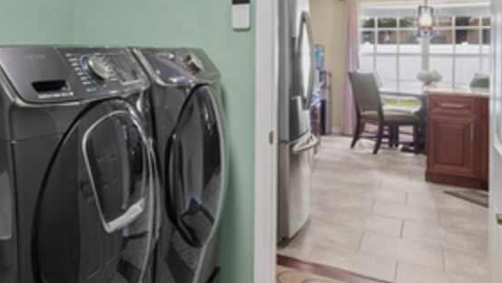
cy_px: 50
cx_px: 60
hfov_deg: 49.8
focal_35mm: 36
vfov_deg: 31.8
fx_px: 479
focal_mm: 10
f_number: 9
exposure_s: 1/1.67
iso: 400
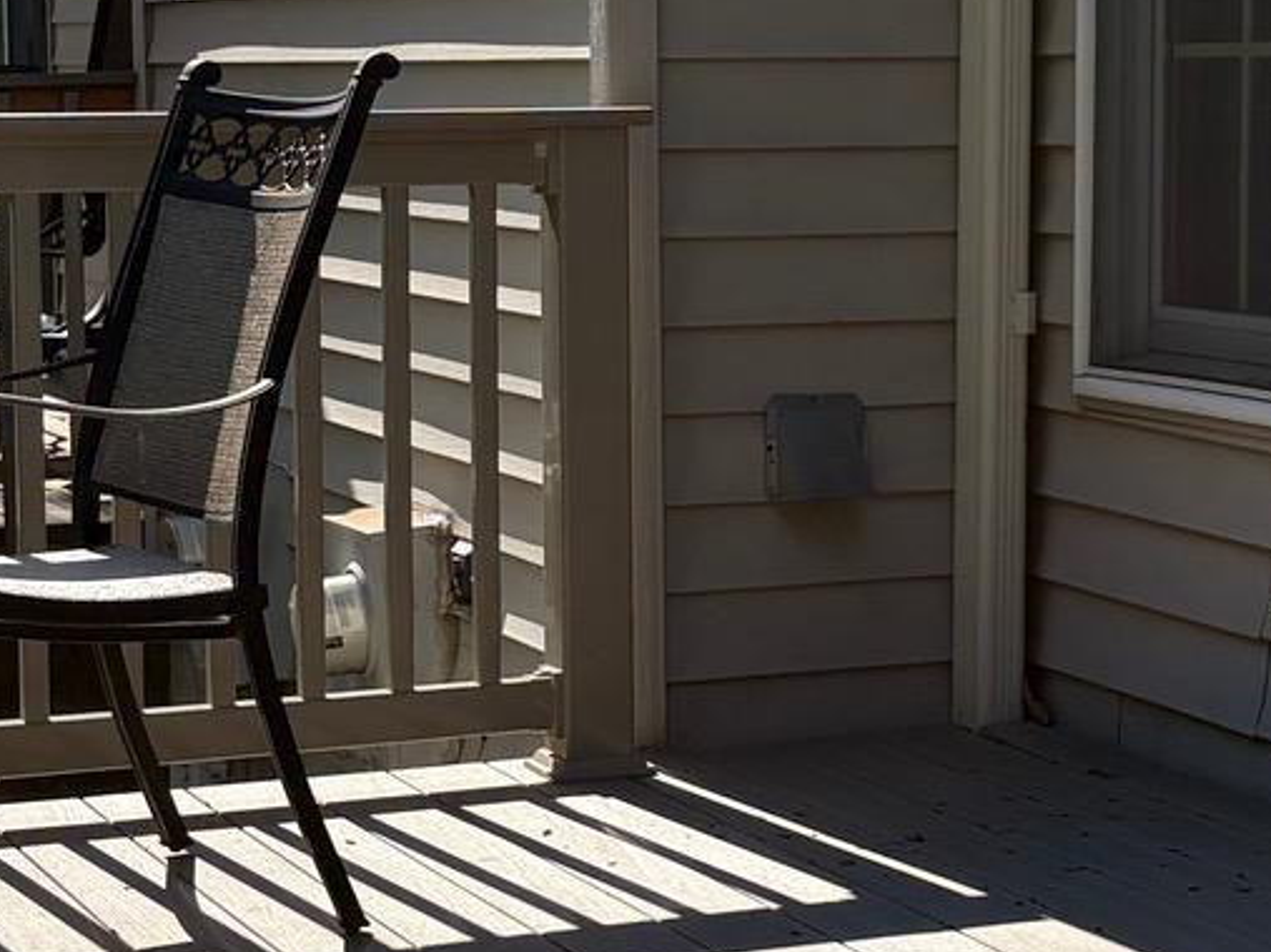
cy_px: 383
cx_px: 747
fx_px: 3854
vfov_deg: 14.1
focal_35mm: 105
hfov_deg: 18.7
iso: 50
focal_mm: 5.96
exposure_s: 1/3279
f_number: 1.6
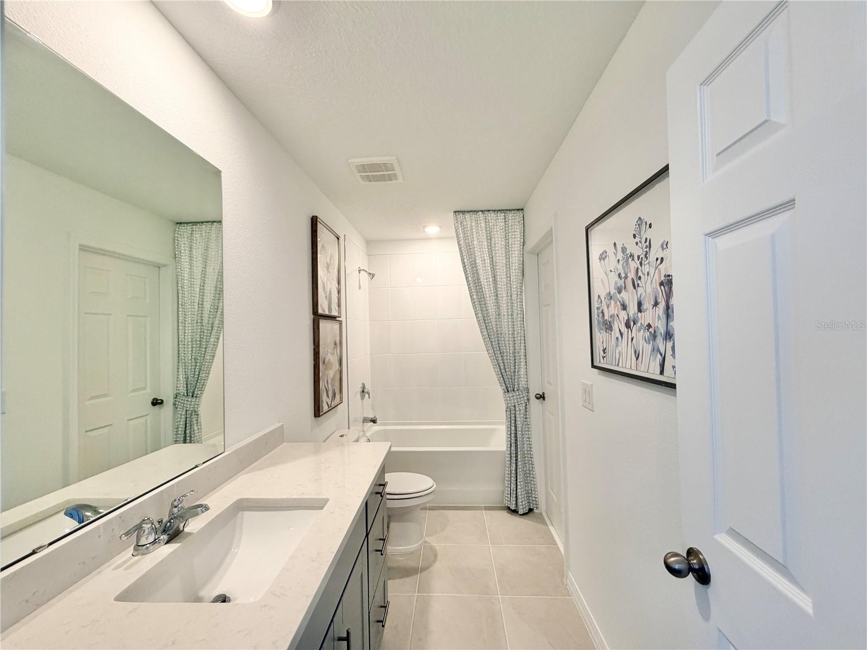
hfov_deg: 102.1
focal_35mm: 14
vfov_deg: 85.7
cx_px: 434
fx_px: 351
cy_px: 325
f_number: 2.2
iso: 250
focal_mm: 2.22
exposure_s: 1/120
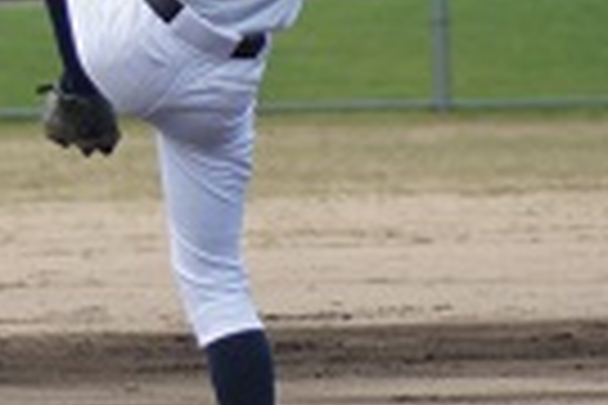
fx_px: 18441
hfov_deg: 1.9
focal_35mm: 1092
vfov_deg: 1.3
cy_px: 88
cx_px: -198
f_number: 5.6
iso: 125
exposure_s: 1/320
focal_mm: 200
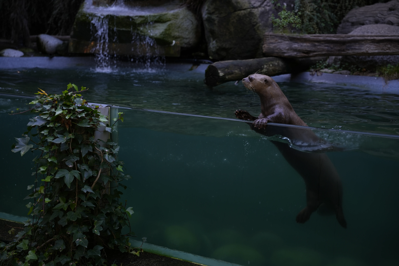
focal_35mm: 51
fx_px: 567
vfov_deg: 26.4
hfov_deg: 38.7
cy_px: 133
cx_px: 200
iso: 250
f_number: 2.8
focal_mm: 51.2
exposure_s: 1/250
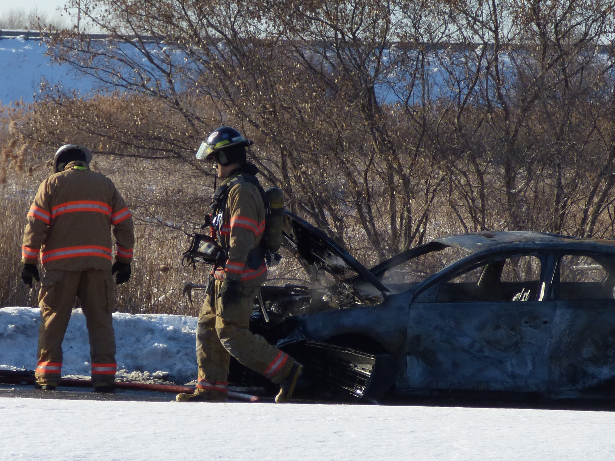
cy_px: 284
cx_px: 288
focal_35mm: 158
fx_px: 2807
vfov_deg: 9.4
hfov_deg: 12.5
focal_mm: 13.52
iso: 100
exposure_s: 1/640
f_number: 4.4
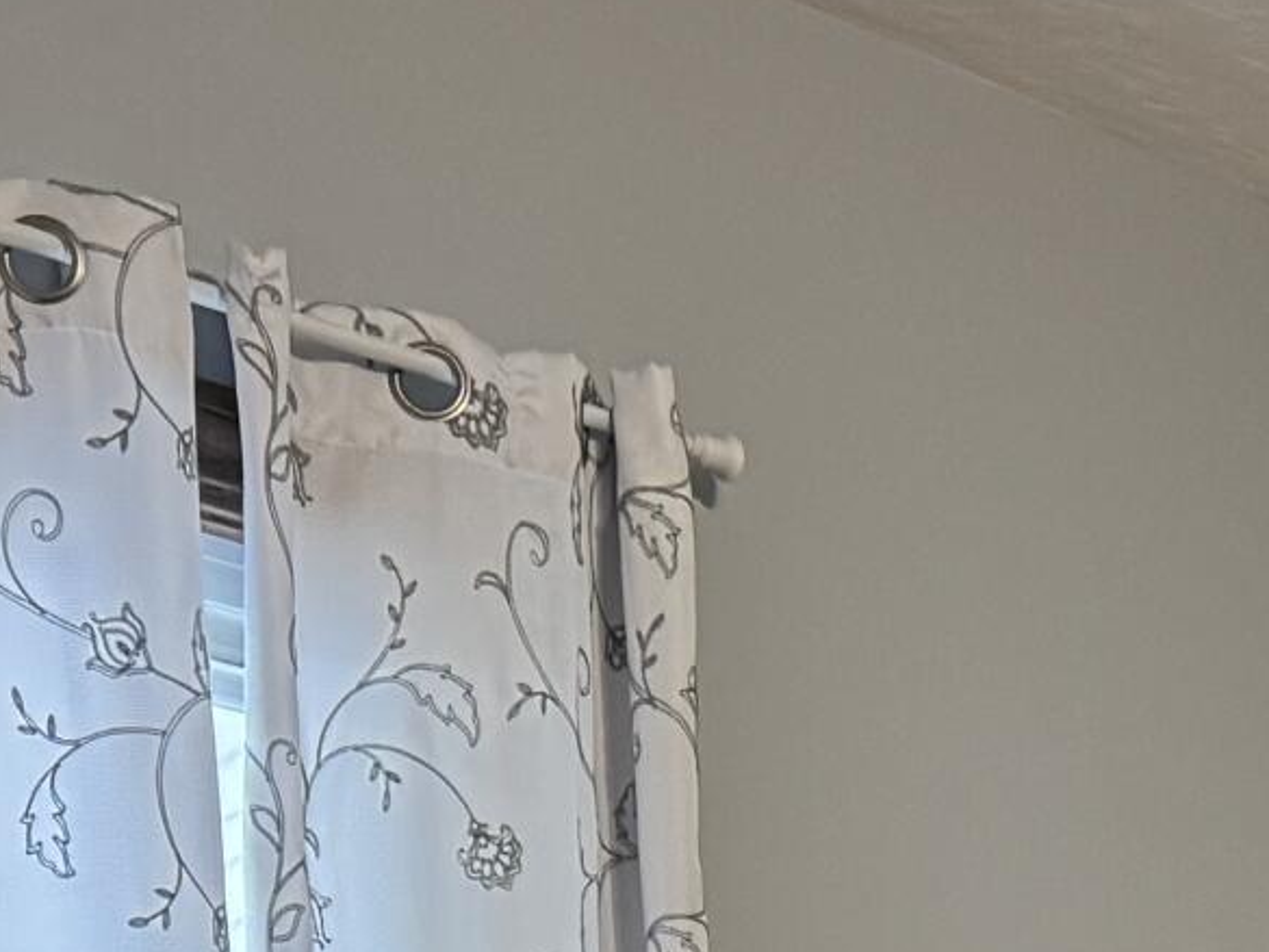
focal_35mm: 123
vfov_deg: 10.4
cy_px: 2273
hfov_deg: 15.1
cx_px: 1787
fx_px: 4510
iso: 250
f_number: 1.78
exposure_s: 1/60
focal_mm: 6.76
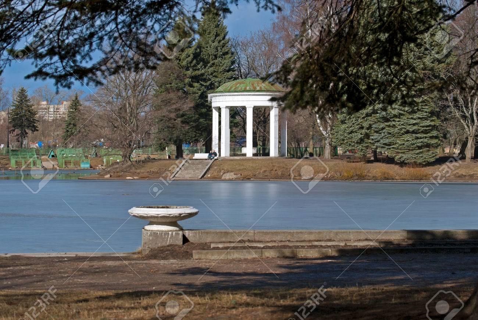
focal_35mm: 105
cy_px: 160
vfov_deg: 13.1
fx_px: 1396
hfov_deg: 19.4
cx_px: 239
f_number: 7.1
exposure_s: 1/640
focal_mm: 70
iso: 100
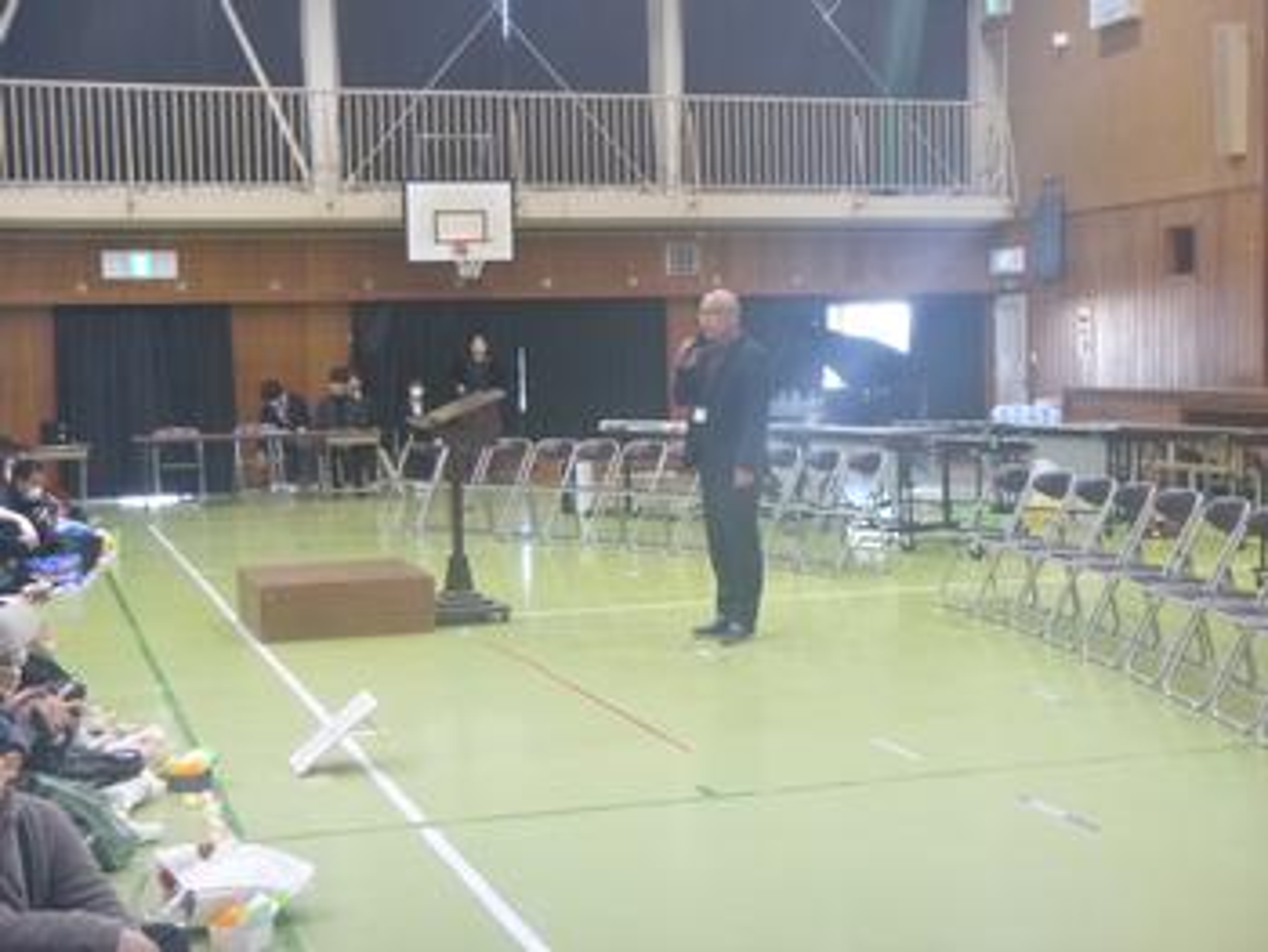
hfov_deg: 35.5
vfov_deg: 27.1
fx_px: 1979
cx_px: 634
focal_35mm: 54
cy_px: 476
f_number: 5
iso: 400
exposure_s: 1/13
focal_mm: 9.7
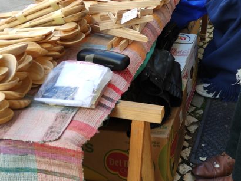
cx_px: 193
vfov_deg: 31.6
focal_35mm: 44
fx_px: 306
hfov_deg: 41.1
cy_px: 25
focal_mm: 5.43
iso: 100
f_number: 1.89
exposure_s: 1/103
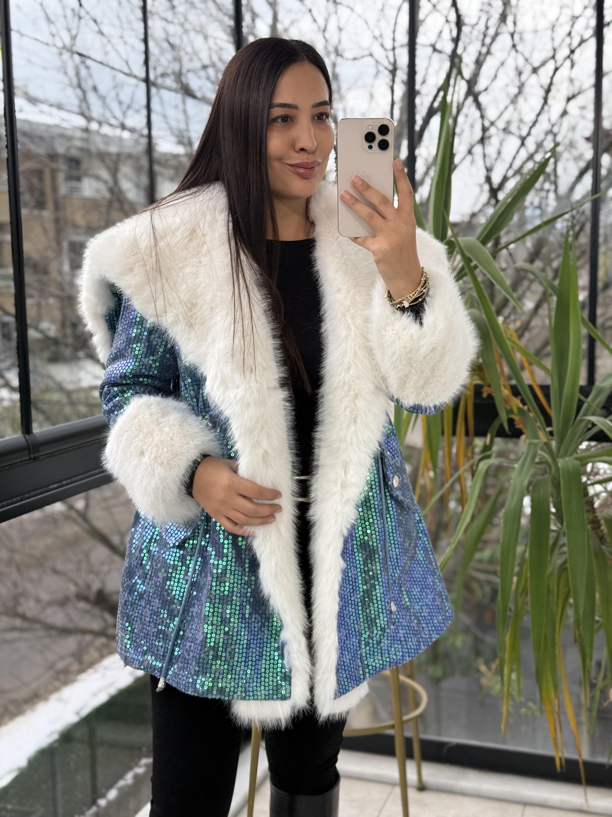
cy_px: 408
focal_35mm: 48
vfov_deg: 39.7
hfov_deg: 30.3
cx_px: 306
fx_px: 1131
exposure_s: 1/155
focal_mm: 6.76
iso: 100
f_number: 1.78
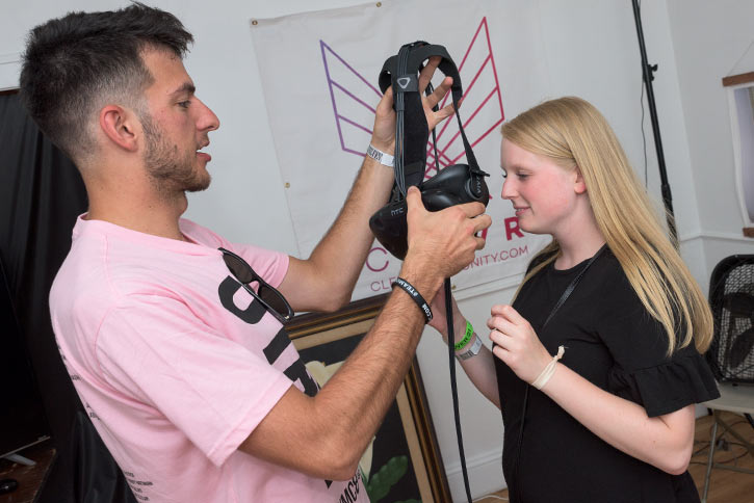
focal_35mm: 30
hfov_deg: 61.9
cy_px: 252
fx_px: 629
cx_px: 377
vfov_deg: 43.6
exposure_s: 1/125
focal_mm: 30
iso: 400
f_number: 8
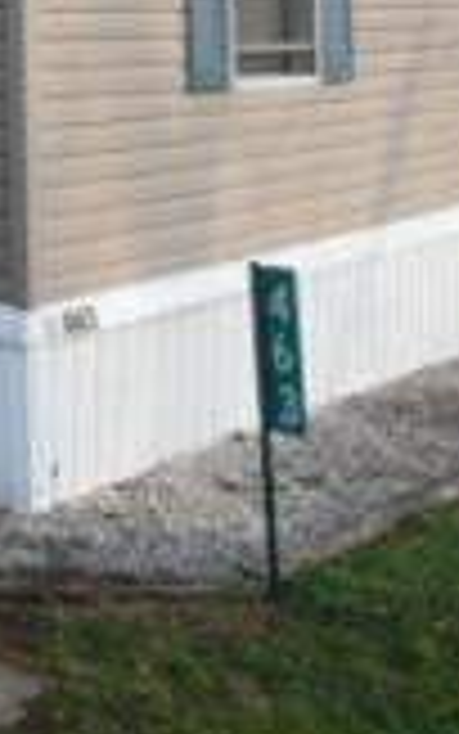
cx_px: -333
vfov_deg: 27.7
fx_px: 1400
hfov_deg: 16.1
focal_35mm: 70
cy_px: 9
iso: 80
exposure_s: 1/320
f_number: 3
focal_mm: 4.2
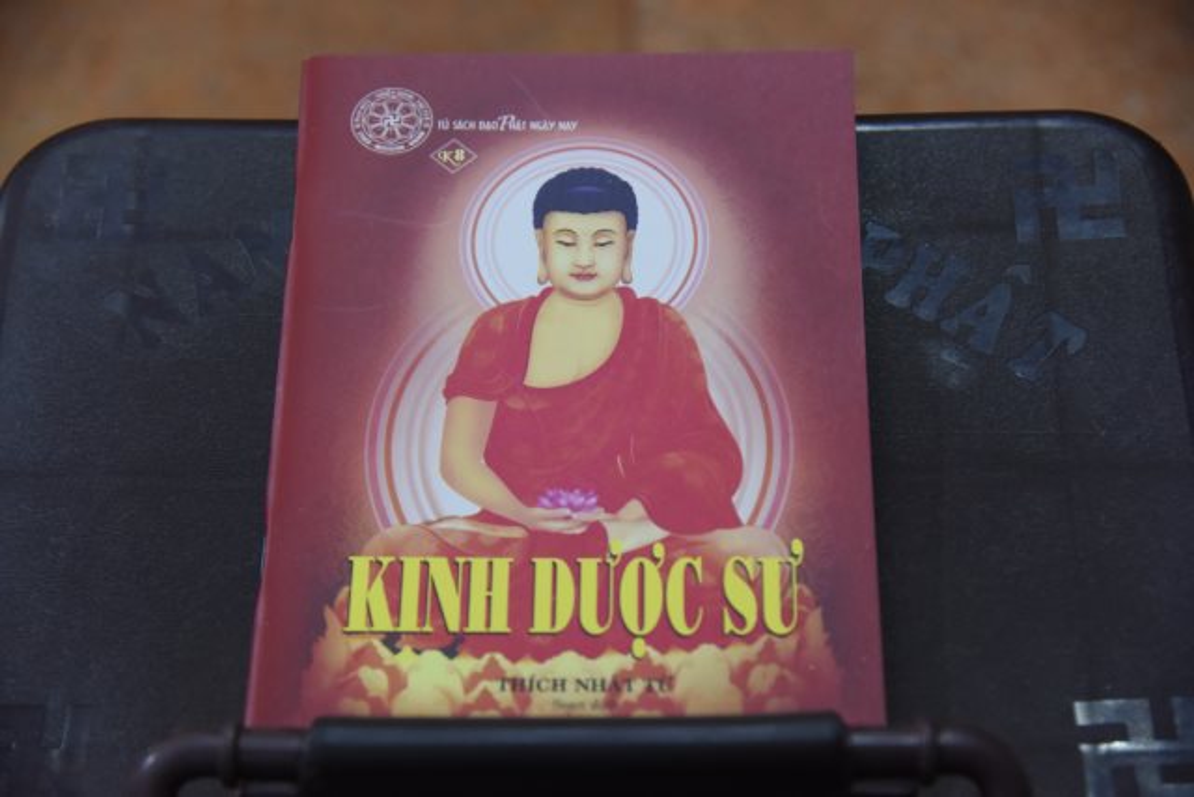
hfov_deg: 23.9
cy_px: 398
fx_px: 2820
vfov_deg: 16.1
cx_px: 597
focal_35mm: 85
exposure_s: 1/200
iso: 3200
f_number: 5
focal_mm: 85
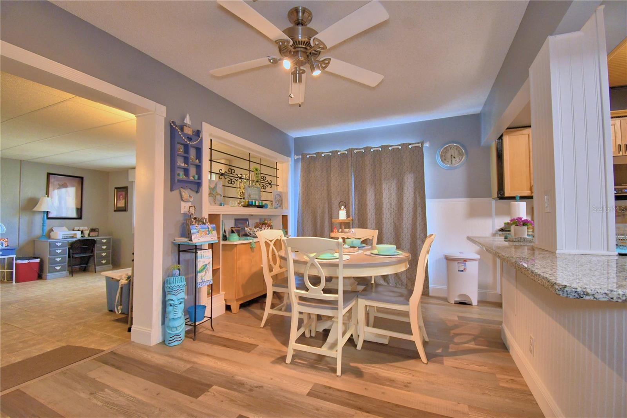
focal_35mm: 15
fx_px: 261
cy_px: 209
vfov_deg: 77.3
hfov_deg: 100.4
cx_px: 314
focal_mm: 10
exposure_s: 1/30
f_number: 4.5
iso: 900
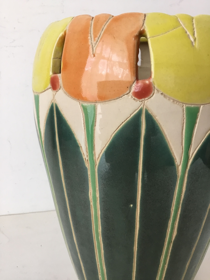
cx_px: 105
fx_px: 251
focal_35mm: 31
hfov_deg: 45.4
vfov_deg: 58.4
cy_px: 140
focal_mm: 3.3
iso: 40
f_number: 2.4
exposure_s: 1/33
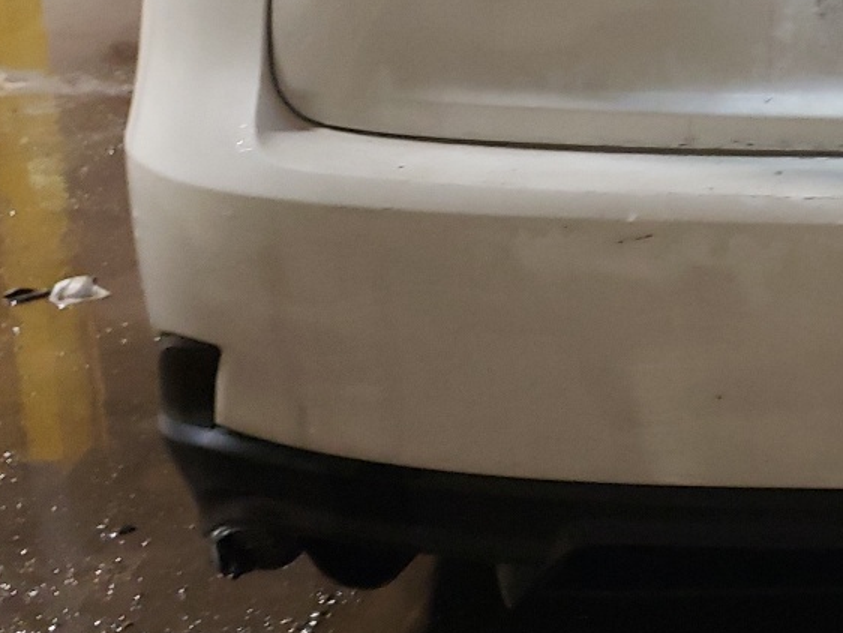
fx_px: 1803
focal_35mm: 74
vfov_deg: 19.3
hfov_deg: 23.8
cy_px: -20
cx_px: 1038
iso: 241
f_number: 1.5
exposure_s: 1/60.2
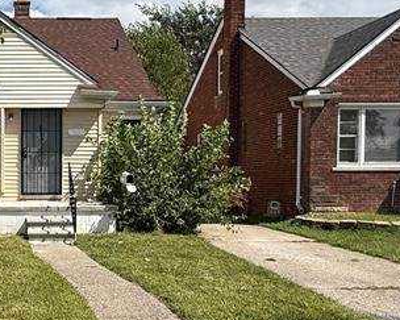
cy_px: 200
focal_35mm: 46
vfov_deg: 32.6
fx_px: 544
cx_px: 5
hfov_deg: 36.5
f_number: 2.2
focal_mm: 2.22
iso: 50
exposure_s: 1/2024
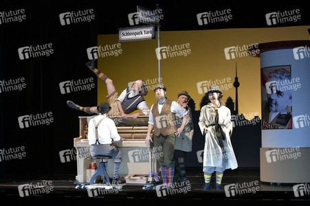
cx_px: 155
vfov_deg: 18.2
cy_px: 103
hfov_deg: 27.0
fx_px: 645
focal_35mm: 75
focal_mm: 75
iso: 2500
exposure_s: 1/125
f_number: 5.6
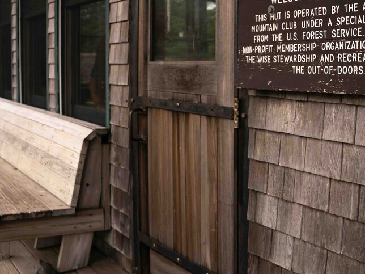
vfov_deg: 33.2
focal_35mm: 43
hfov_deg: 42.9
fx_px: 453
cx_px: 258
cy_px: 83
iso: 800
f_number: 2.8
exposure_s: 1/100
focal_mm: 24
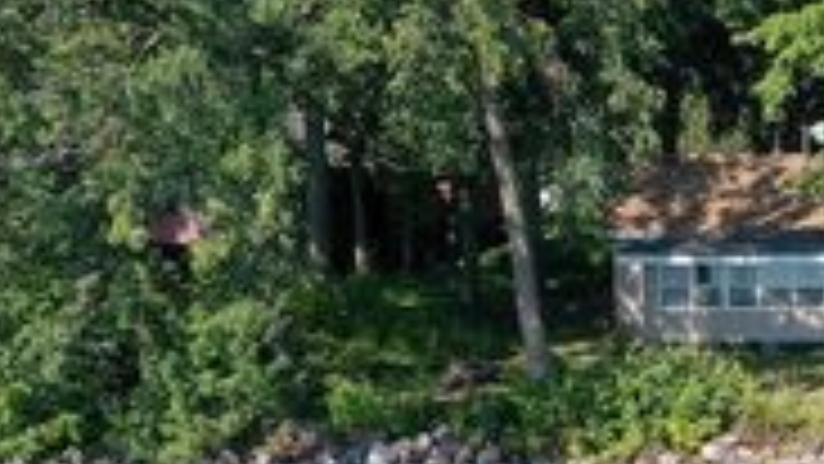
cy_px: 453
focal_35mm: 69
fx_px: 1508
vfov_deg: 17.1
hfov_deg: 28.1
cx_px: 883
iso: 100
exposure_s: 1/320
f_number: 5.6
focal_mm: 10.26
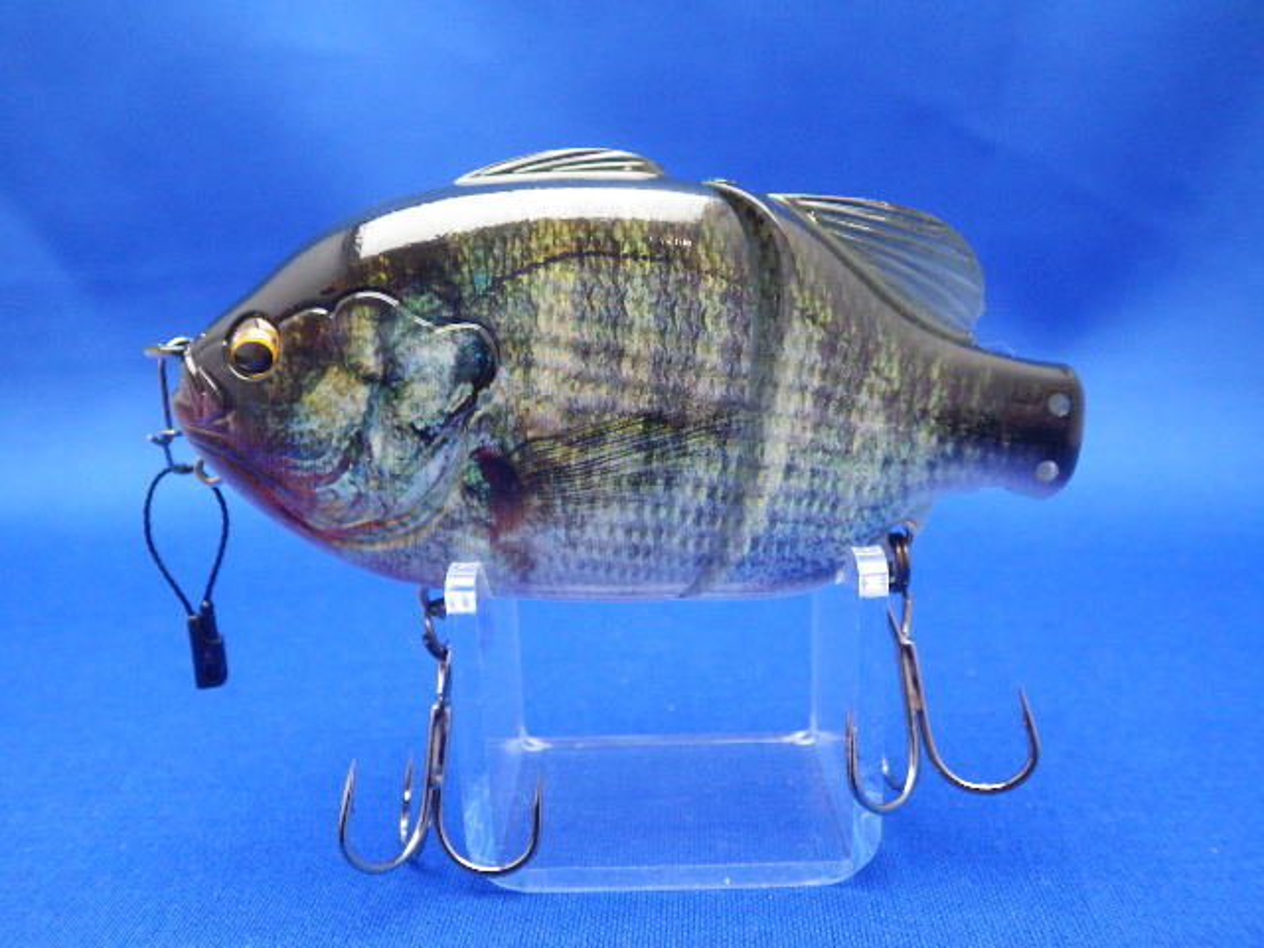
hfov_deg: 58.4
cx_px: 632
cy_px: 474
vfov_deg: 45.4
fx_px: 1132
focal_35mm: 31
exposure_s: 1/45
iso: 500
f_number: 2.3
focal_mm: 5.5
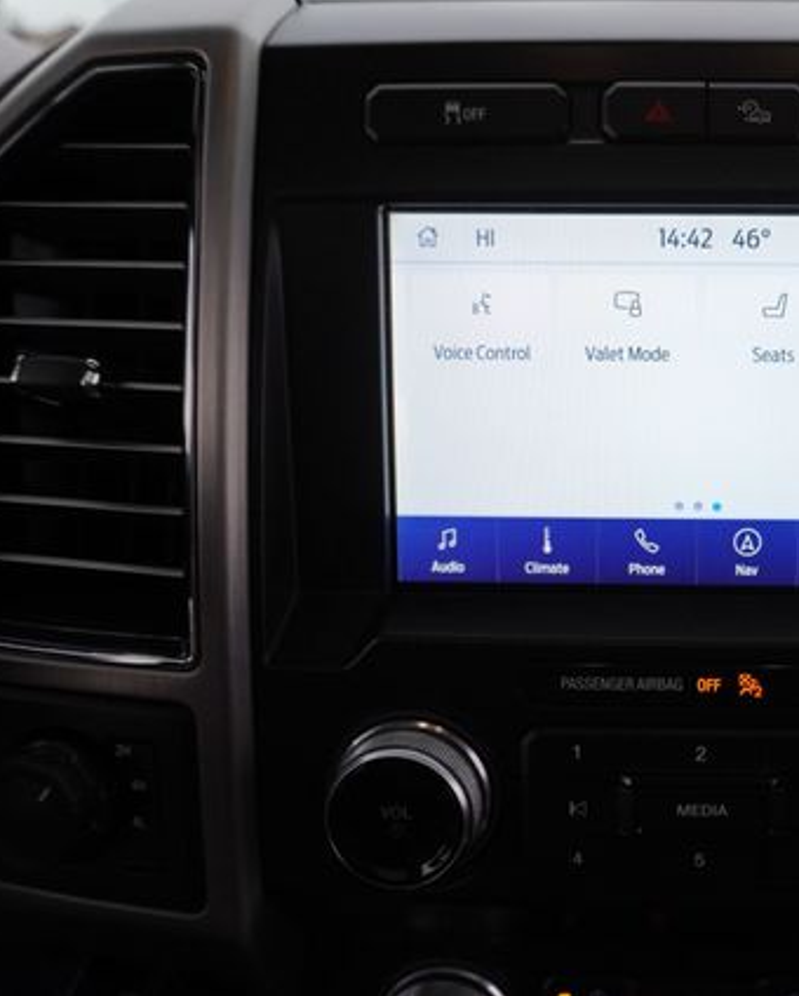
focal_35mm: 34
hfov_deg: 41.2
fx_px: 1004
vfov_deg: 52.8
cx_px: 660
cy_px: 496
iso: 640
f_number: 4
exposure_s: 1/320
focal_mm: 16
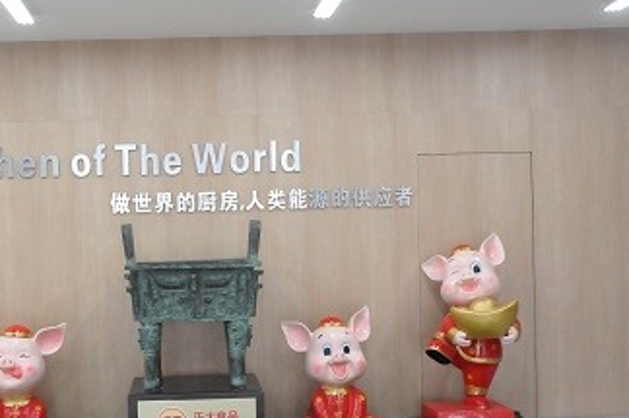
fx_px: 872
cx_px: 204
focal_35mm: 50
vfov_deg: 26.9
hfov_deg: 39.1
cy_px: 237
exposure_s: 1/125
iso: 2500
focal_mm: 24
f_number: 6.3
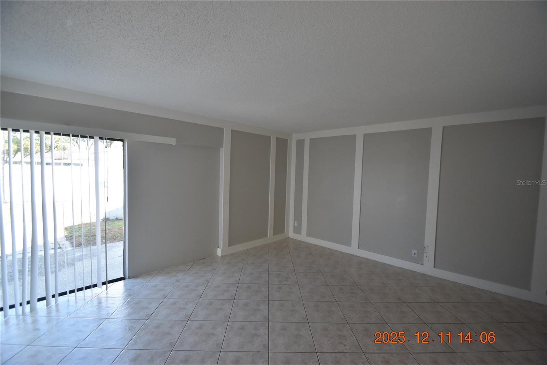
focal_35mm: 15
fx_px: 228
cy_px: 182
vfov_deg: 77.3
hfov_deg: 100.4
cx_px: 274
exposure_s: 1/500
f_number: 3.5
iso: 800
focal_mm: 10
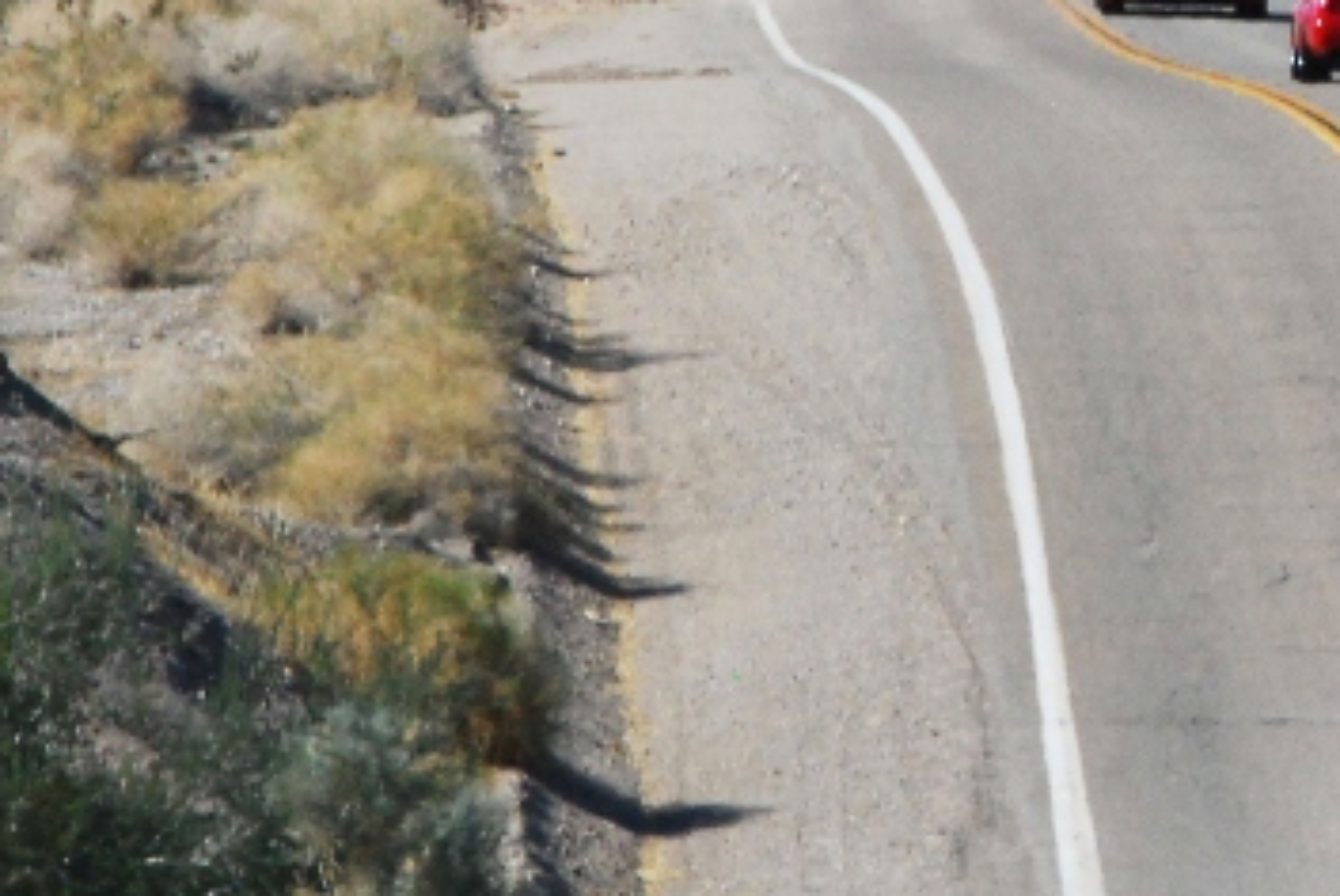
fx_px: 27529
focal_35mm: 739
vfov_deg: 1.9
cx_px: 1340
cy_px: -101
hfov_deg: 2.8
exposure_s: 1/500
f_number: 16
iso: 800
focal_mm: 170
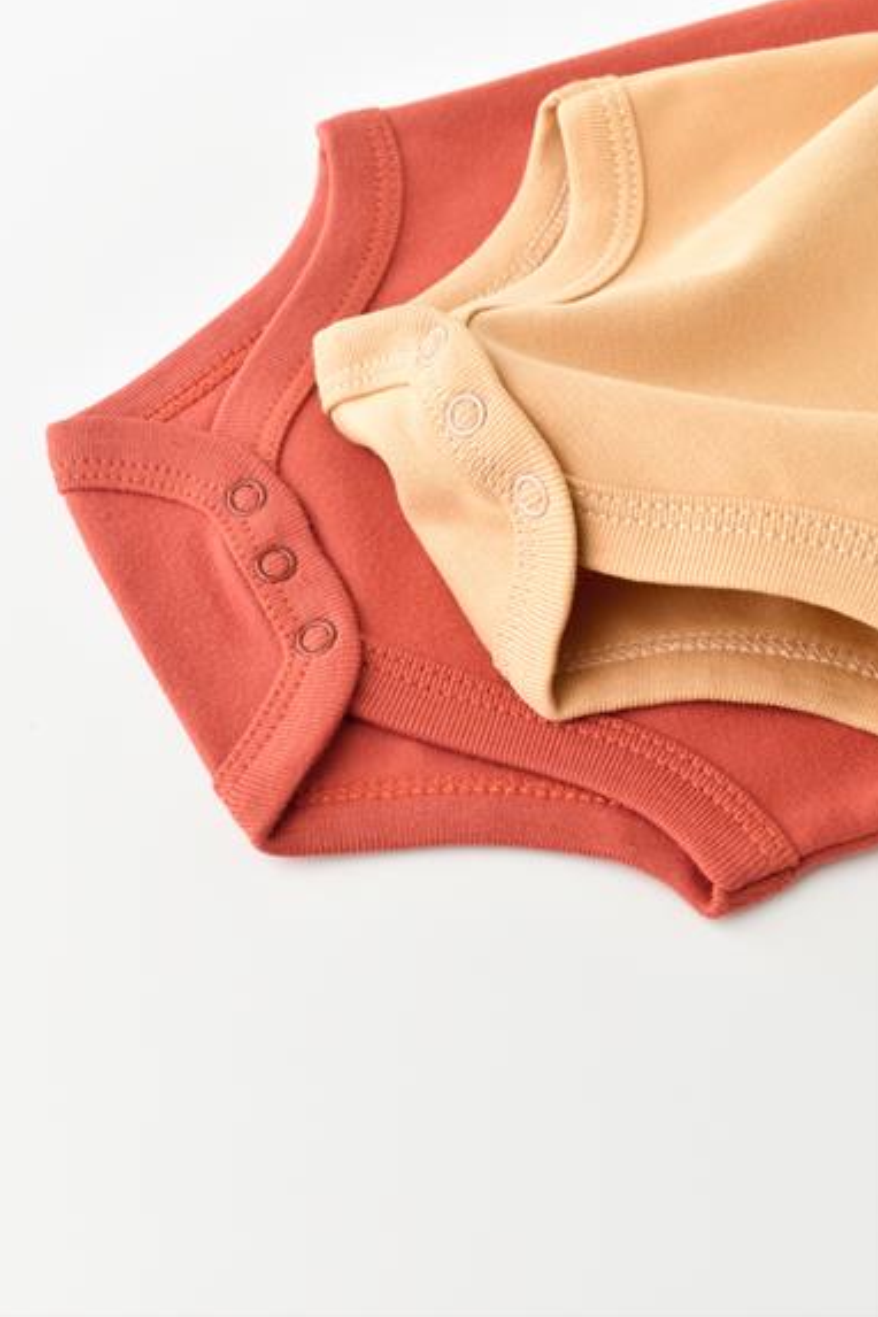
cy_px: 634
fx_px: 1665
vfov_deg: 43.1
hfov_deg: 29.5
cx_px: 434
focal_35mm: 46
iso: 400
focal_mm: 29
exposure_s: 1/60
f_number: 8
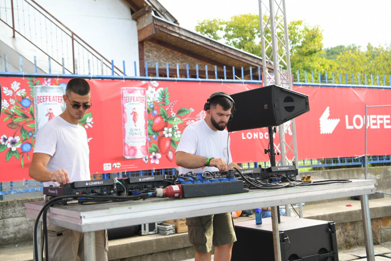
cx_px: 196
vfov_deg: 29.9
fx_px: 489
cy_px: 130
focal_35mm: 45
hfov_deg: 43.6
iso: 320
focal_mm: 45
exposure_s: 1/250
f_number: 4
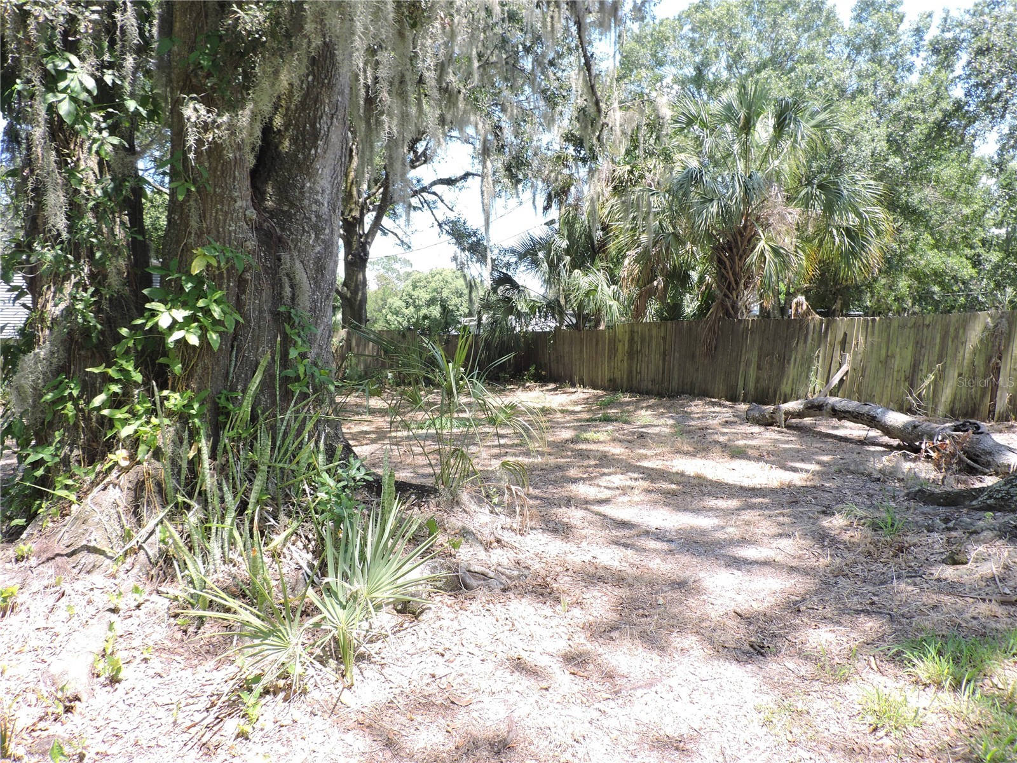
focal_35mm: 24
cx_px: 508
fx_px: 705
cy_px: 382
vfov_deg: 56.8
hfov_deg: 71.6
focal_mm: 4.3
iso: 100
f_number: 3
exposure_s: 1/200
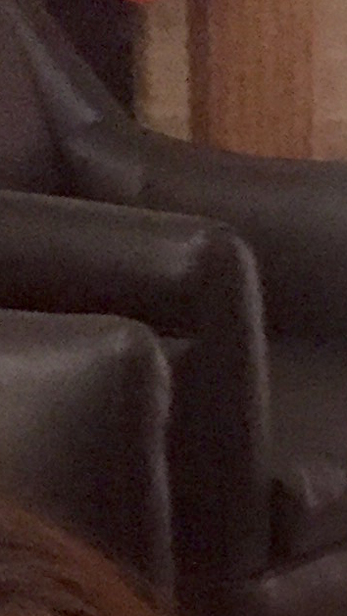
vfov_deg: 11.3
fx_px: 2682
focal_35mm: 164
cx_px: 789
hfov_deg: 7.0
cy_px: 1408
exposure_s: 1/15
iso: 640
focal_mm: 4.15
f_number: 2.2
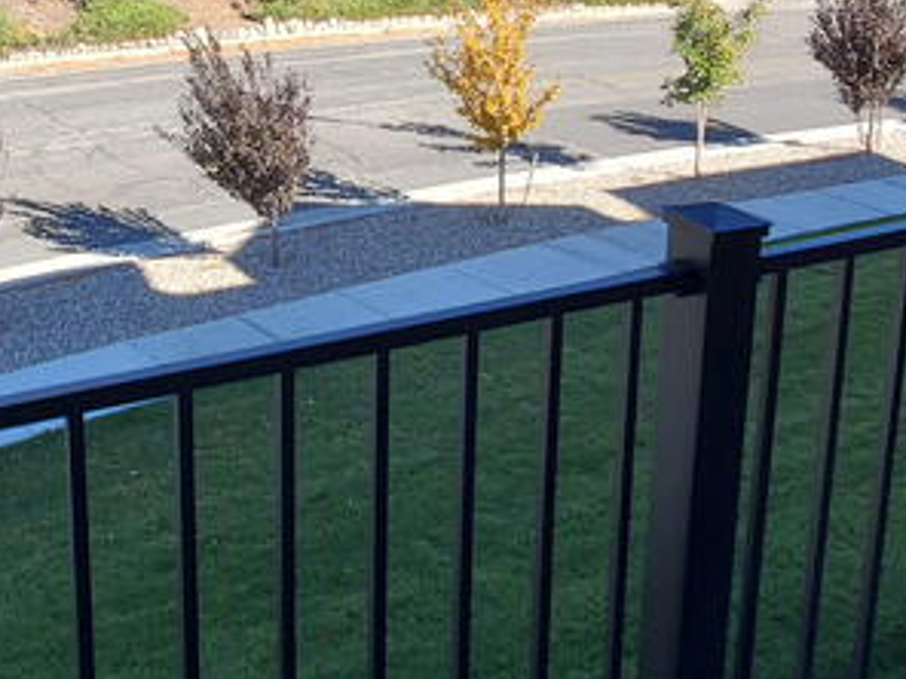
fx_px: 1178
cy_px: 80
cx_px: 193
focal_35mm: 45
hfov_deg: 40.5
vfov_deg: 30.9
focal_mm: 1.8
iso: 50
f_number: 2.2
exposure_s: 1/471
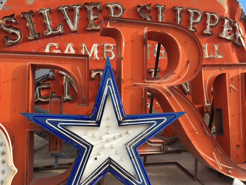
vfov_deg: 48.2
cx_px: 123
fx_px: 206
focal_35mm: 29
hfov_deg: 61.7
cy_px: 92
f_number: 2.2
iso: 25
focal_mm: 4.15
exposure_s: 1/506
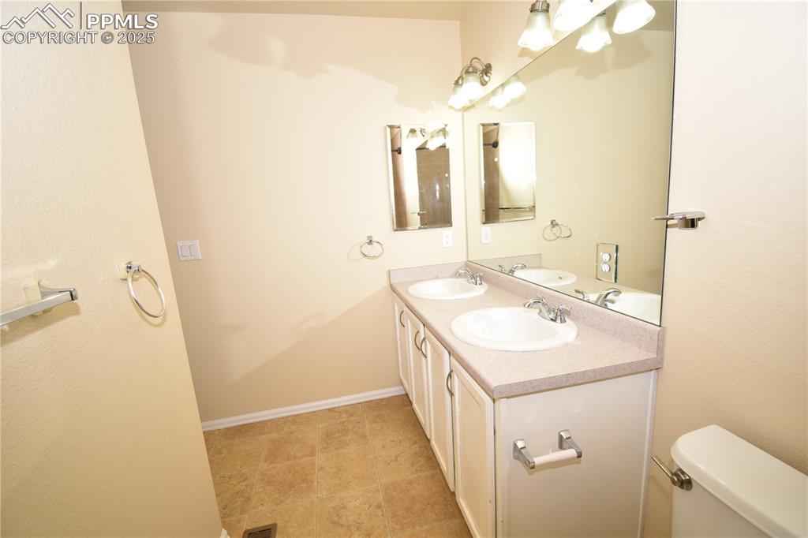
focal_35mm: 15
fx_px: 337
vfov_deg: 77.3
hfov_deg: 100.4
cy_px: 269
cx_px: 404
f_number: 4.5
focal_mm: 10
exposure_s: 1/80
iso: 100
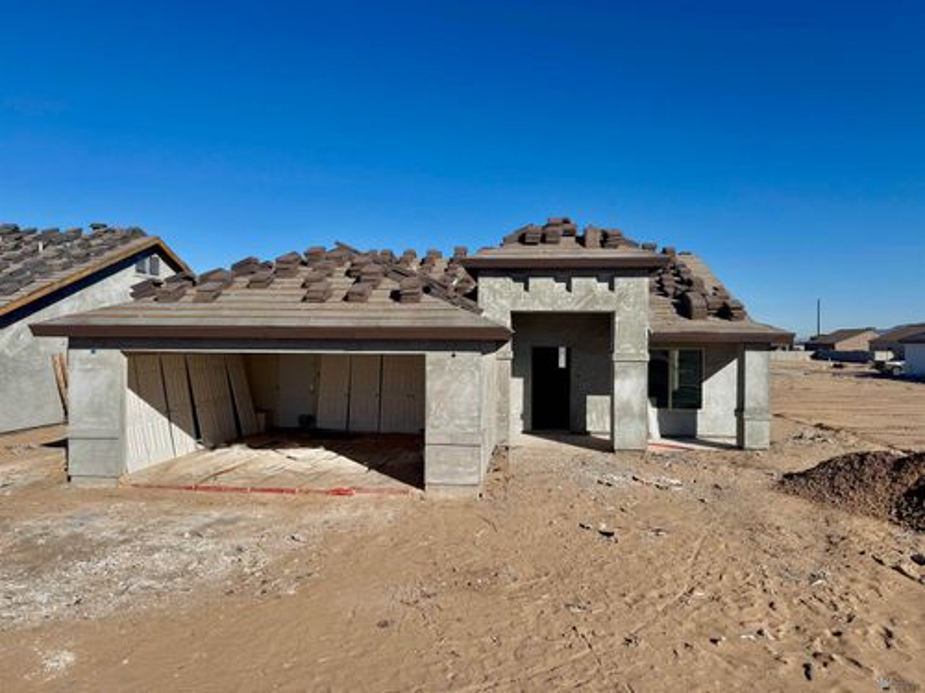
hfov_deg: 71.6
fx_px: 641
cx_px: 462
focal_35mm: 24
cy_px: 346
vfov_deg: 56.8
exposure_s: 1/9009
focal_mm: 6.76
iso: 80
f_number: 1.78
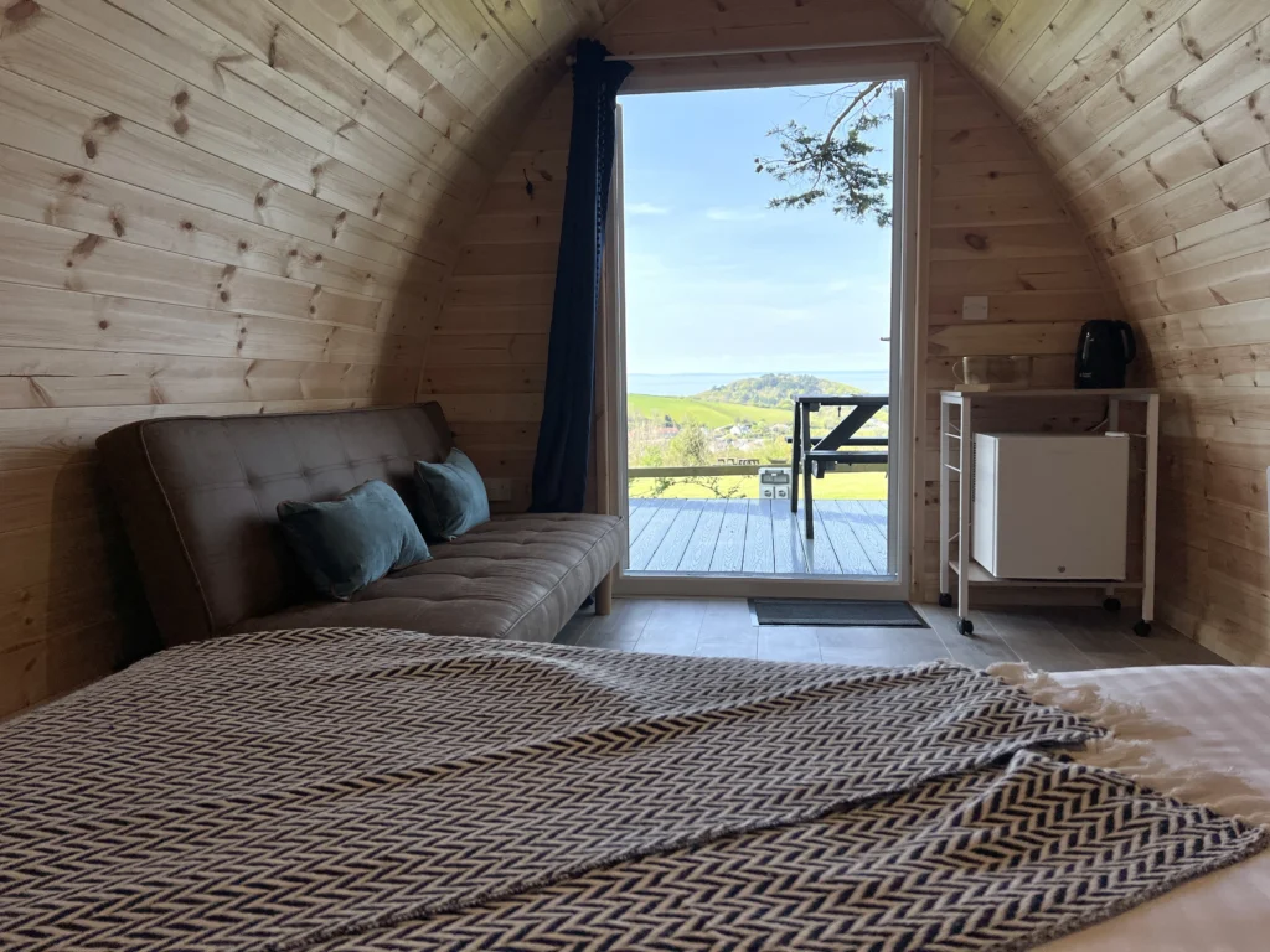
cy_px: 476
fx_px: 954
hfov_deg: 67.3
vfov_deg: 53.1
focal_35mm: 26
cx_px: 635
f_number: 1.5
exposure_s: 1/2045
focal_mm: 5.7
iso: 50
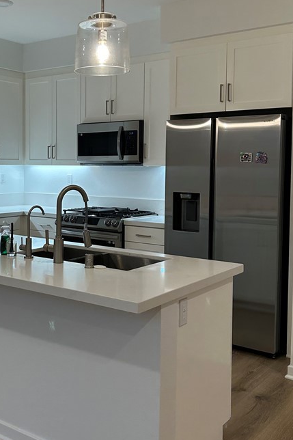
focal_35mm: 43
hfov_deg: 30.7
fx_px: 525
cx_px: 74
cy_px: 191
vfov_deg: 45.3
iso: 100
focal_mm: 5.7
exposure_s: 1/120
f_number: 1.5
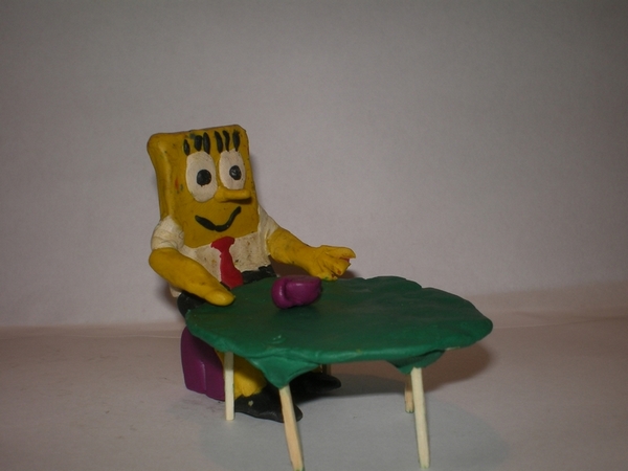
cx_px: 314
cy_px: 236
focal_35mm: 38
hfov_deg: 49.0
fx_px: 689
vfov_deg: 37.7
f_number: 4.6
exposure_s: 1/30
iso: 64
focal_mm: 6.3
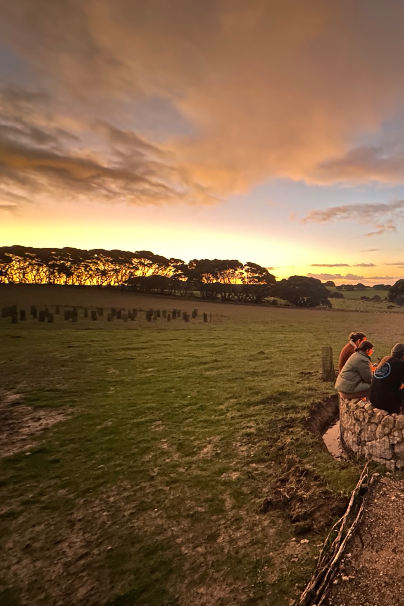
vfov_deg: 84.0
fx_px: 337
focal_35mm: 20
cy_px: 303
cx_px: 397
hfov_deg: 50.8
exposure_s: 1/9
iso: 1600
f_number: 2.2
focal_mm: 2.22
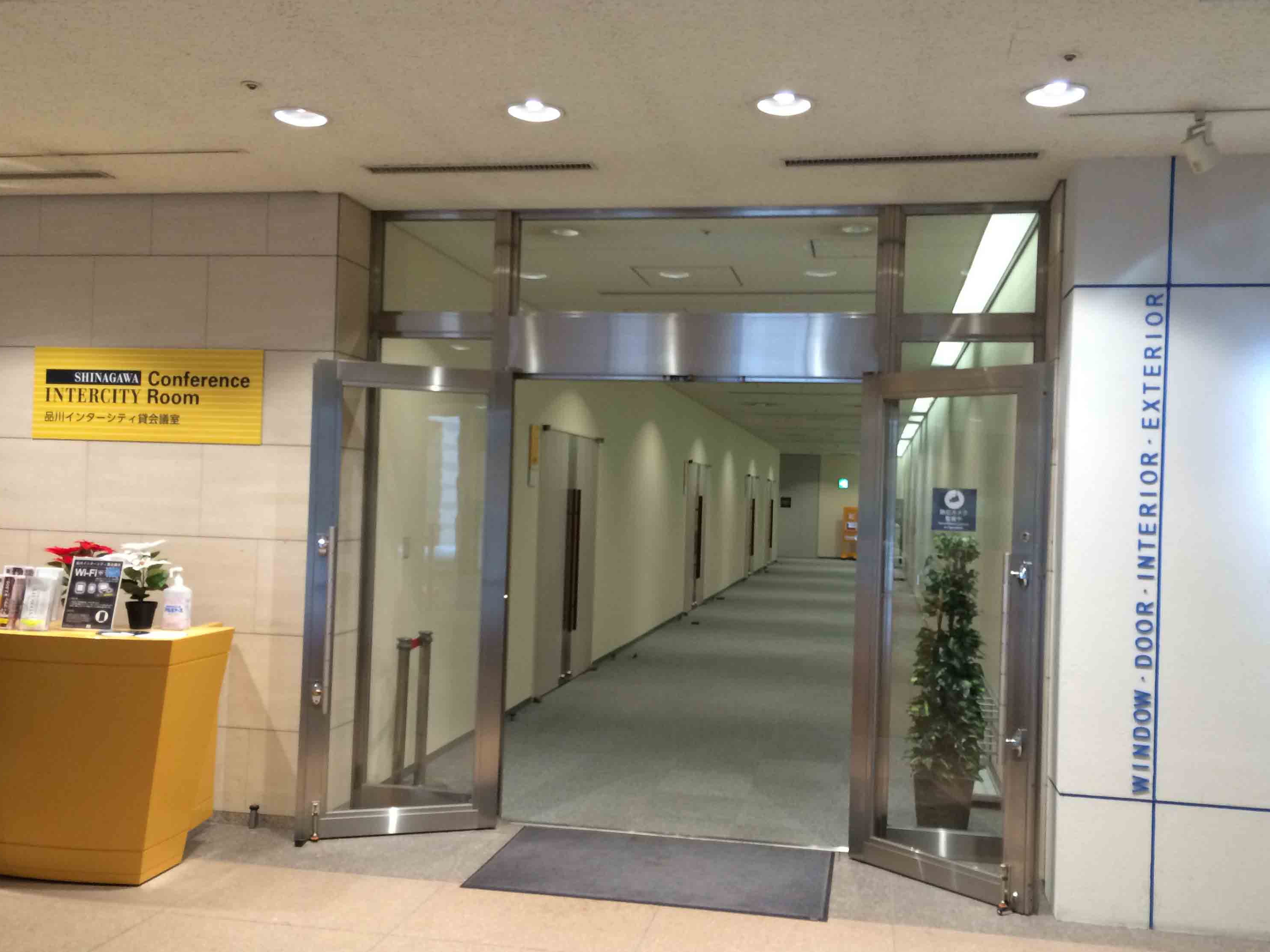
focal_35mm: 32
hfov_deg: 56.8
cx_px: 648
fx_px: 1174
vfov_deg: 44.2
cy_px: 491
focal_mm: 4.15
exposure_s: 1/30
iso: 125
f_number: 2.2
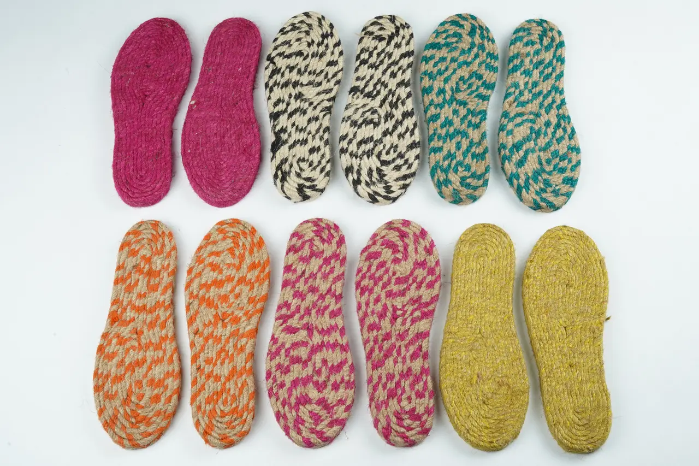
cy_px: 233
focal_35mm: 50
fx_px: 971
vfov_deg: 27.0
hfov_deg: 39.6
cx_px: 350
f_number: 18
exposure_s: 1/100
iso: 800
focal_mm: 50
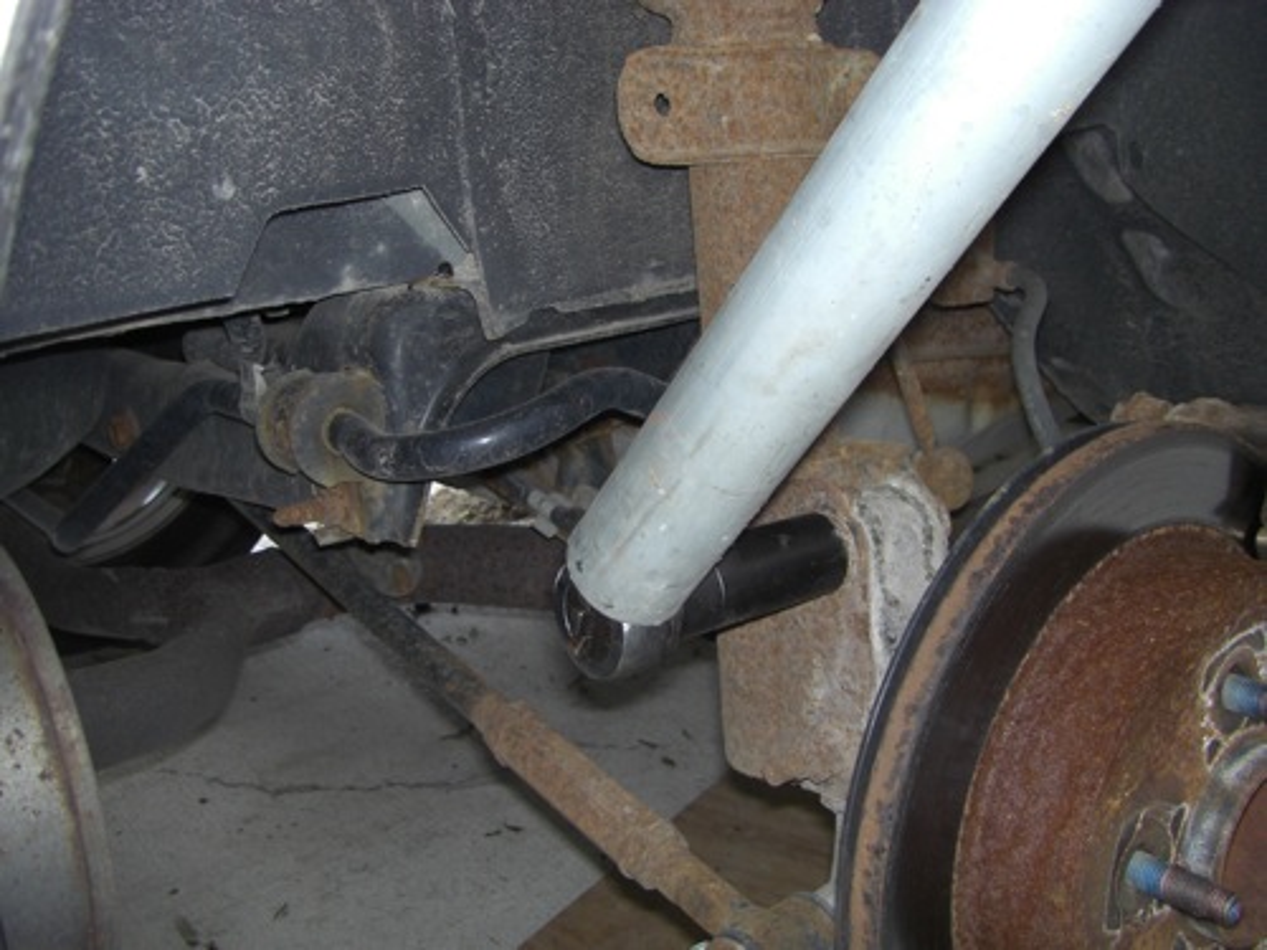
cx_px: 634
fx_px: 1391
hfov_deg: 49.0
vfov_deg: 37.7
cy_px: 475
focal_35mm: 38
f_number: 3.4
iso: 100
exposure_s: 1/60
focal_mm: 6.3
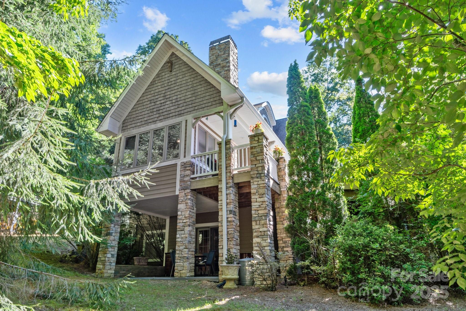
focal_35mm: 21
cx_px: 233
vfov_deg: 59.5
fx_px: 272
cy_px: 156
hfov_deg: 81.2
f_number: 10
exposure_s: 1/13
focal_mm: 14
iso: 100
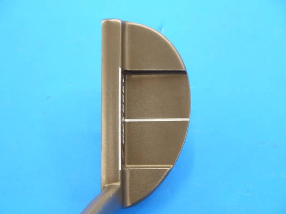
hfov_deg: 22.5
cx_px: 143
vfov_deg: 17.0
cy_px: 110
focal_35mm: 87
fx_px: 719
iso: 800
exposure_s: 1/80
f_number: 5.6
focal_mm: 42
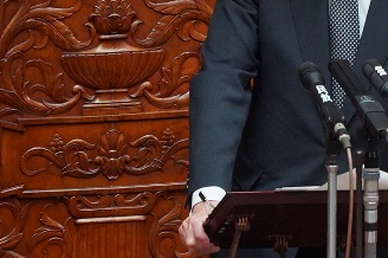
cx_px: 328
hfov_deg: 2.2
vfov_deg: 1.5
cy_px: 48
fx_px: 10099
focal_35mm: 938
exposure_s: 1/160
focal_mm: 200
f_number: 5.6
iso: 3200
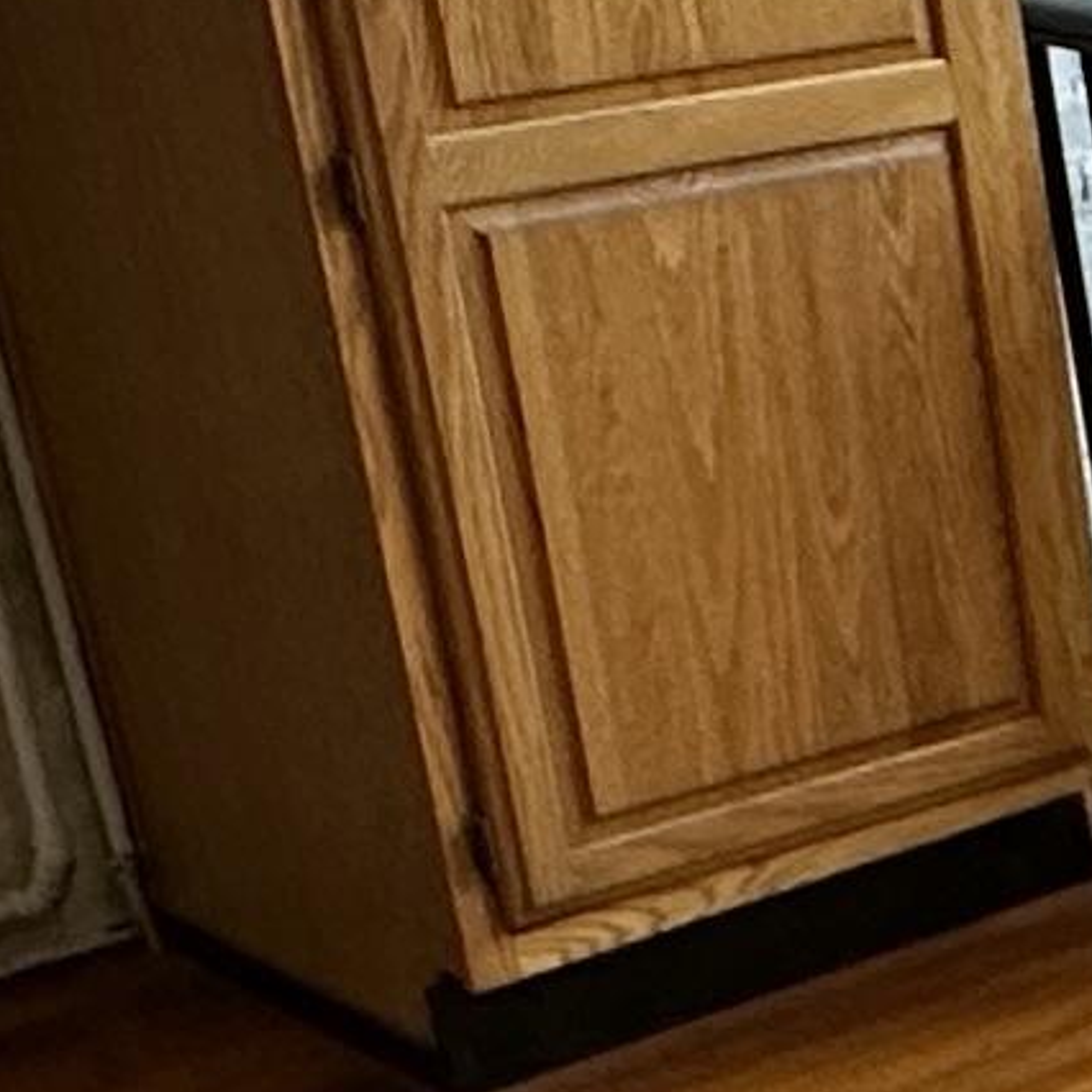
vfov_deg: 14.7
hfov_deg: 12.2
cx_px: 2517
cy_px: 1010
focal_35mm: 117
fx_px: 4176
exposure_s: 1/60
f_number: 2.2
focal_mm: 2.22
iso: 200
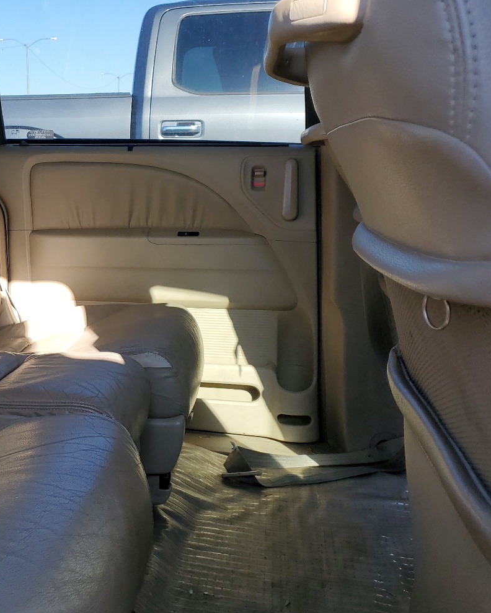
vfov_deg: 44.7
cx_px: 20
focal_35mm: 41
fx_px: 745
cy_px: 272
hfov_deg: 33.9
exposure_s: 1/476
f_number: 1.5
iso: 50
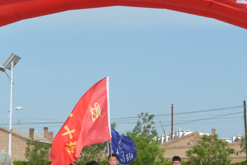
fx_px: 968
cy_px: 115
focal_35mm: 141
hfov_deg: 14.5
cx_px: 159
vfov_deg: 9.7
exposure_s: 1/1250
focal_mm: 66
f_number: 18
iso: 3200
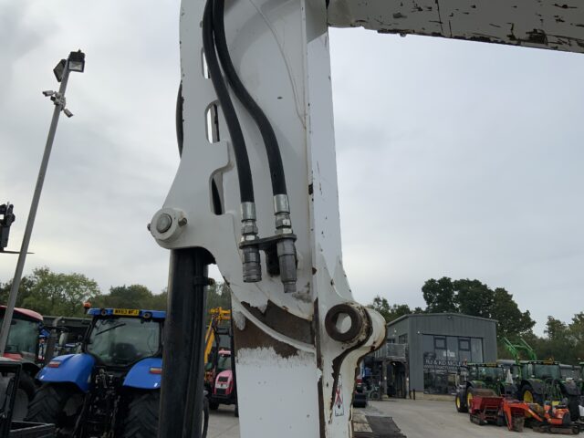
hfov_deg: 61.7
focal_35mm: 29
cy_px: 219
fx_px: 489
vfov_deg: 48.2
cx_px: 292
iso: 16
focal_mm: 3
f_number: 1.8
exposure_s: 1/1490
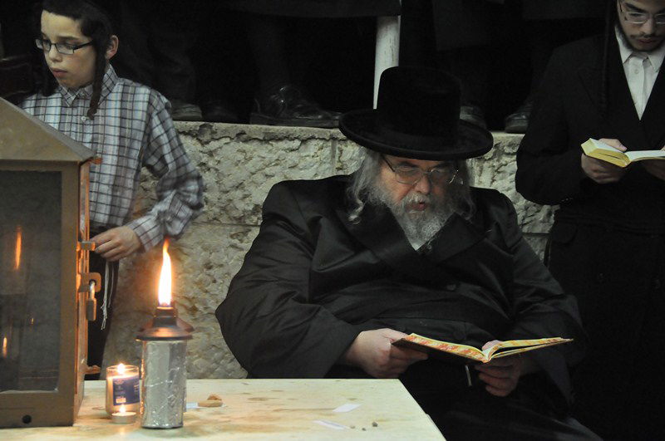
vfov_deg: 10.6
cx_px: 332
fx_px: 2380
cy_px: 220
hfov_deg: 15.9
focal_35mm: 129
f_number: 5.6
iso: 3200
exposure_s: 1/40
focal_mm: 86
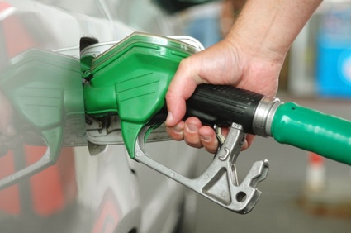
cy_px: 116
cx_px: 176
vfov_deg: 13.0
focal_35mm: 105
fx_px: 1022
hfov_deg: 19.5
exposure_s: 1/250
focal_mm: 70
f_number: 5.6
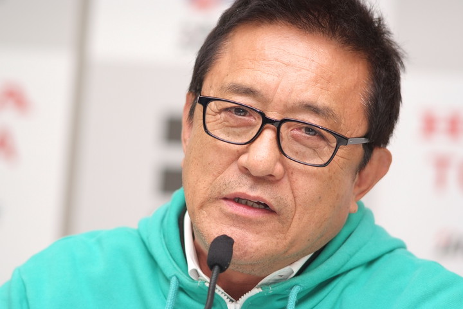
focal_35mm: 270
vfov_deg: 5.1
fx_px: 3472
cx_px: 232
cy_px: 154
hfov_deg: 7.6
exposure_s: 1/250
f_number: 2.8
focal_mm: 180
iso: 400
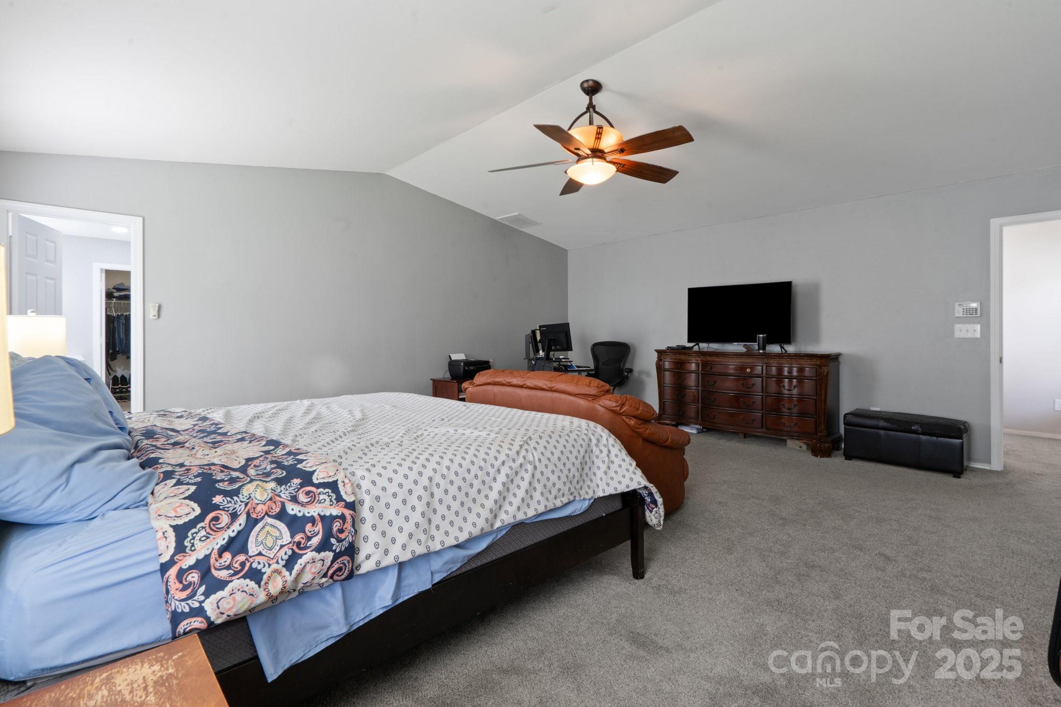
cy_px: 354
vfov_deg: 73.7
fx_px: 471
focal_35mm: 16
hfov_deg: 96.7
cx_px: 530
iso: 100
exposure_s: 2
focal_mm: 16
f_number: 13
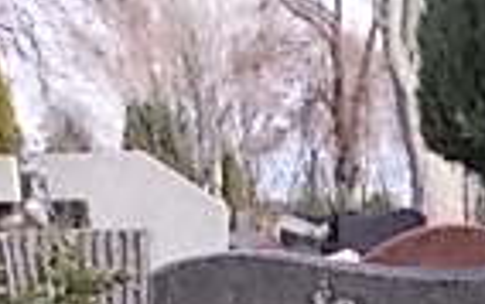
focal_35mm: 124
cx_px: 475
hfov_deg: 16.5
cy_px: 625
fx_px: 1640
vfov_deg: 9.8
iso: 80
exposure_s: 1/160
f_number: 3.2
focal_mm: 4.6
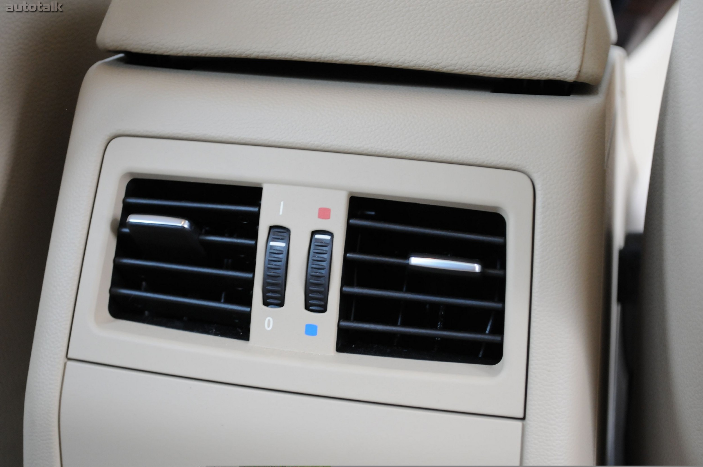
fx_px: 1170
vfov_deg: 22.6
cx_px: 352
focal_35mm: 60
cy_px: 234
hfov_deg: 33.4
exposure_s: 1/30
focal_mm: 40
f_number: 5.3
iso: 1000
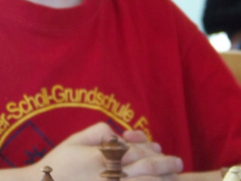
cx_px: 90
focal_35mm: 251
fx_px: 1746
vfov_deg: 5.9
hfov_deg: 7.9
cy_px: 21
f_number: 3.2
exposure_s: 1/40
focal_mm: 17.6
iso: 200
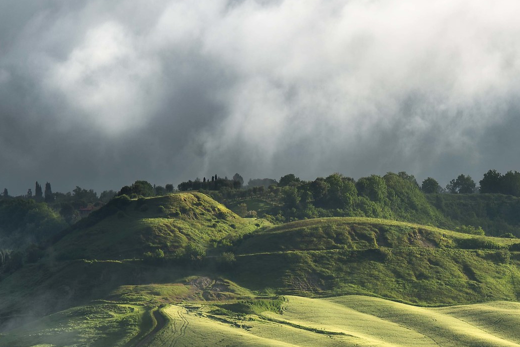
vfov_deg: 3.8
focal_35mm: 357
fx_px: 5157
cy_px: 377
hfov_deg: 5.8
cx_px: 364
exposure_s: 1/125
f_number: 7.1
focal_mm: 155
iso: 100
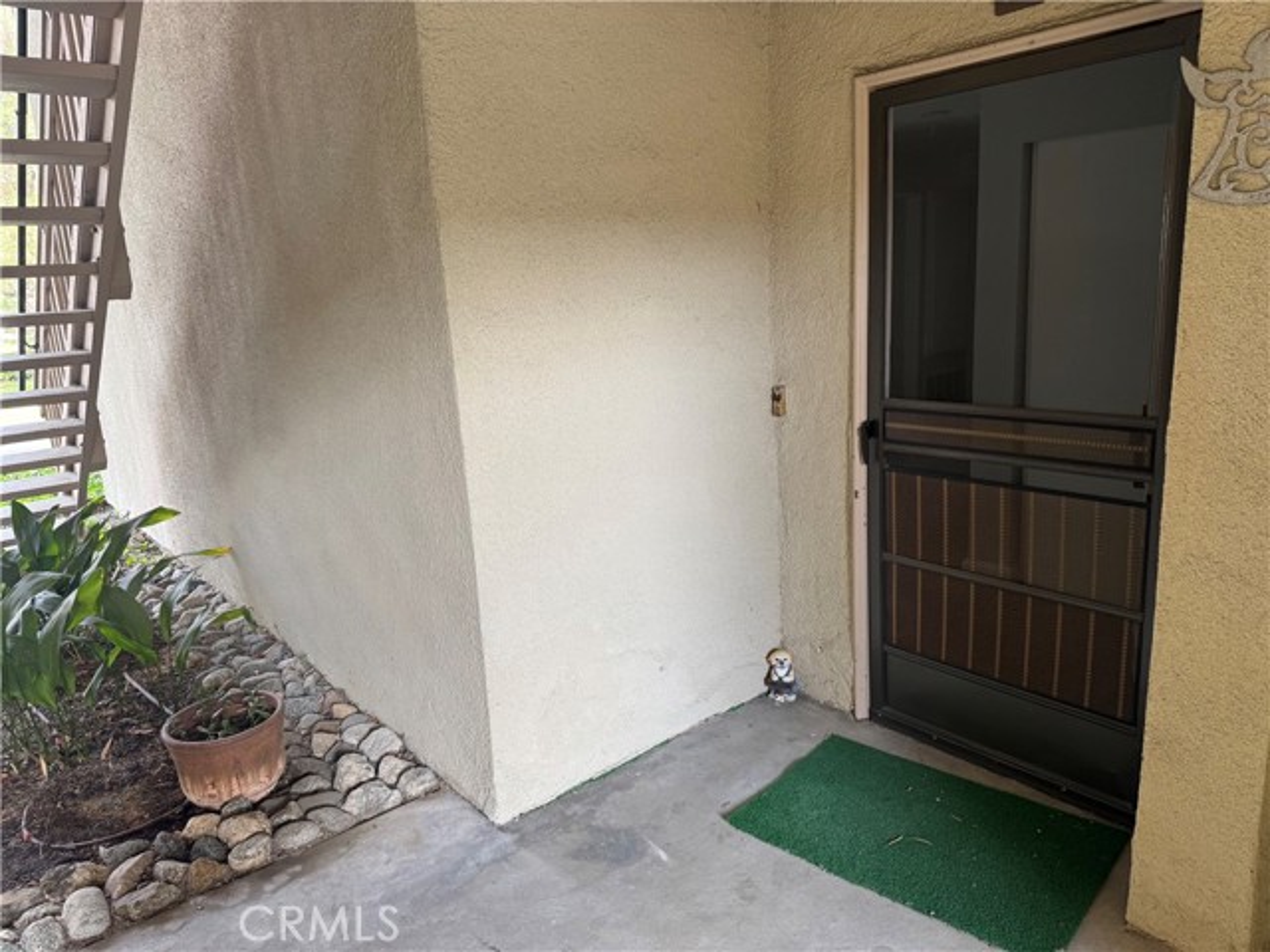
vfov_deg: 56.8
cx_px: 635
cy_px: 476
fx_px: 881
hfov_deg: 71.6
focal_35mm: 24
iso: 100
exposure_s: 1/121
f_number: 1.78
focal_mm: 6.76
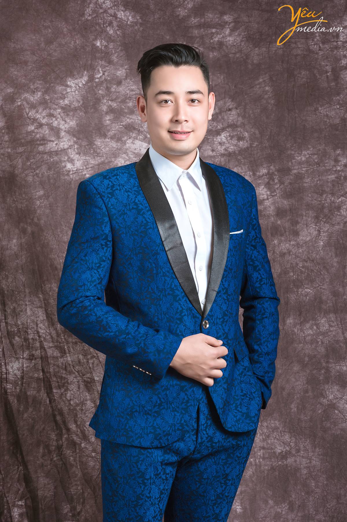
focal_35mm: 85
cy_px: 261
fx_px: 1230
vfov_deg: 23.9
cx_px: 174
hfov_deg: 16.1
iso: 100
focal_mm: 85
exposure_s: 1/160
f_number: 10
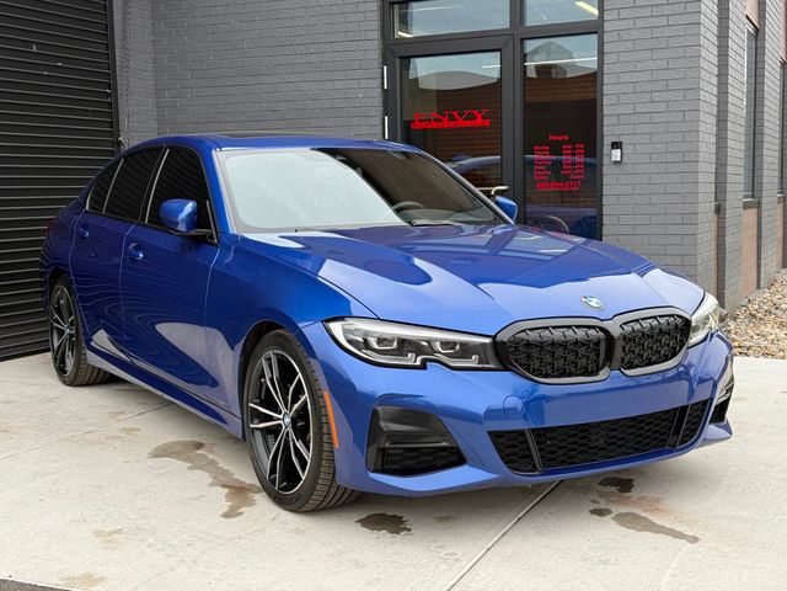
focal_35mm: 48
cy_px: 296
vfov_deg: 30.3
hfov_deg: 39.7
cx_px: 394
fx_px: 1091
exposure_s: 1/538
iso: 64
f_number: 1.78
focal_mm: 6.76
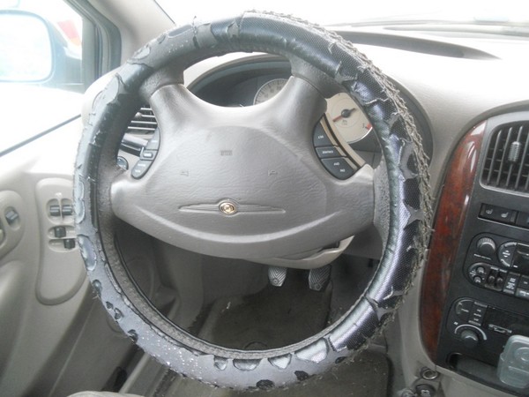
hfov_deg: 65.3
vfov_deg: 51.4
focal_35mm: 27
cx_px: 264
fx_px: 413
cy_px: 198
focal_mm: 4.9
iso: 320
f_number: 3.2
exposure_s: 1/30
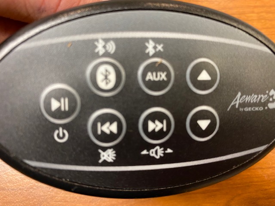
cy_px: 103
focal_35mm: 26
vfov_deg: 53.1
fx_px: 207
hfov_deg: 67.3
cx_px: 138
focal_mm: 4.25
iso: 320
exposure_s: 1/60
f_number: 1.8
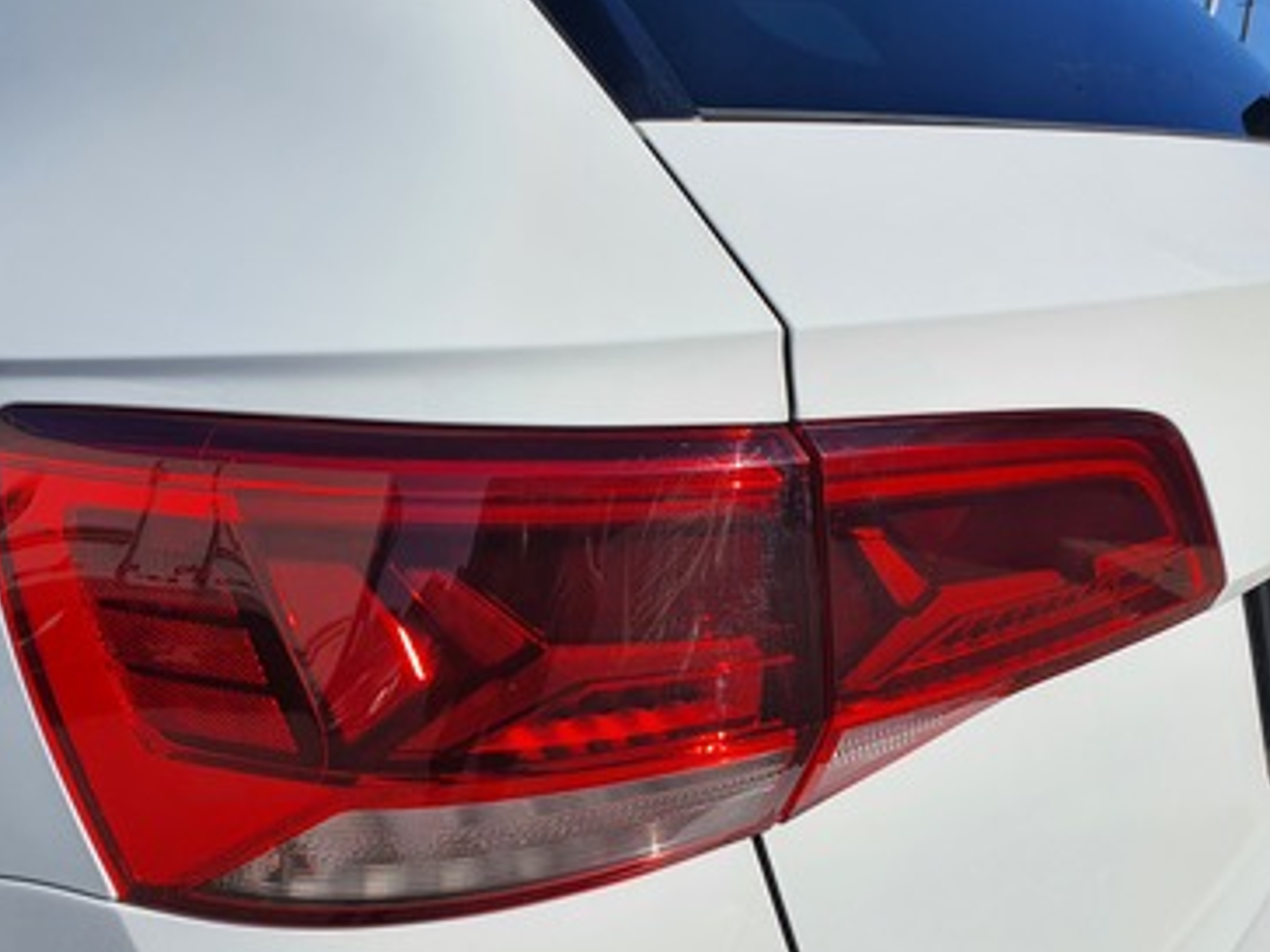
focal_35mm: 30
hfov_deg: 59.8
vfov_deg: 46.7
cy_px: 528
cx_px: 558
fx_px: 1101
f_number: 2.4
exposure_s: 1/3168
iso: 50
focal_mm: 4.3
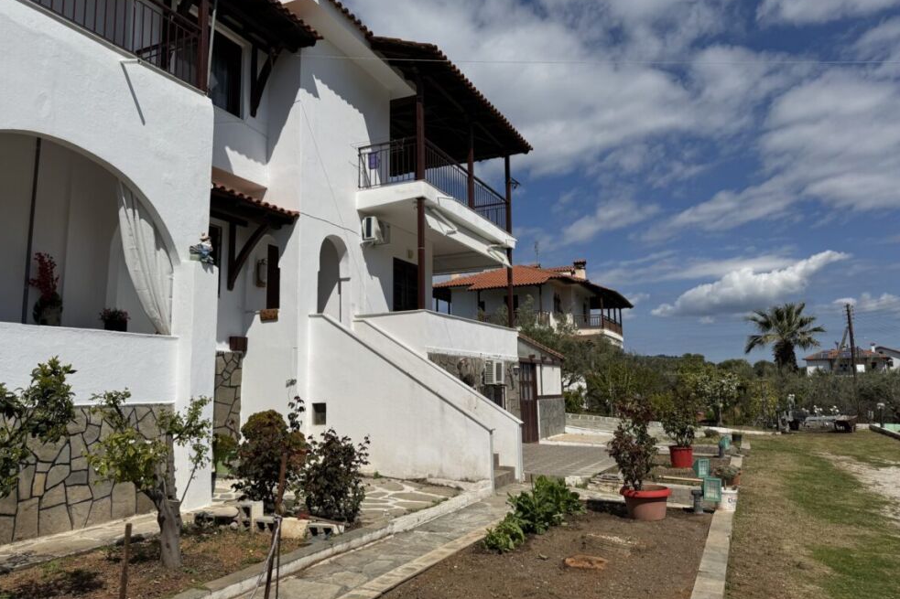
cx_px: 432
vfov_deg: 49.5
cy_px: 294
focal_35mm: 26
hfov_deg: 69.4
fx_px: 650
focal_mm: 6.76
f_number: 1.78
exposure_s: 1/12346
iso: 64
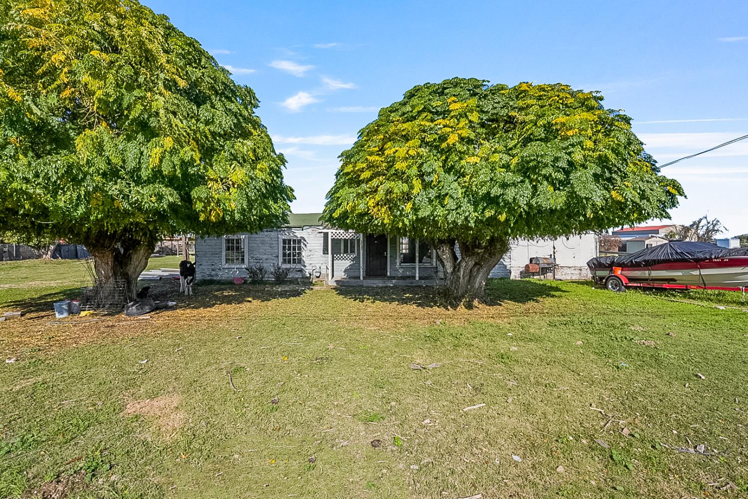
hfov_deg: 96.7
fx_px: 333
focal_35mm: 16
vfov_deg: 73.8
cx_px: 374
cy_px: 250
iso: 160
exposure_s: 1/320
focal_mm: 16
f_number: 8
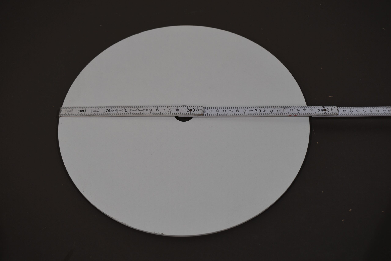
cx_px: 196
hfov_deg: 51.3
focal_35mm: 38
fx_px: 407
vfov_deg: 35.5
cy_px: 130
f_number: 5.6
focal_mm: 25
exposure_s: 1/125
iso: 200
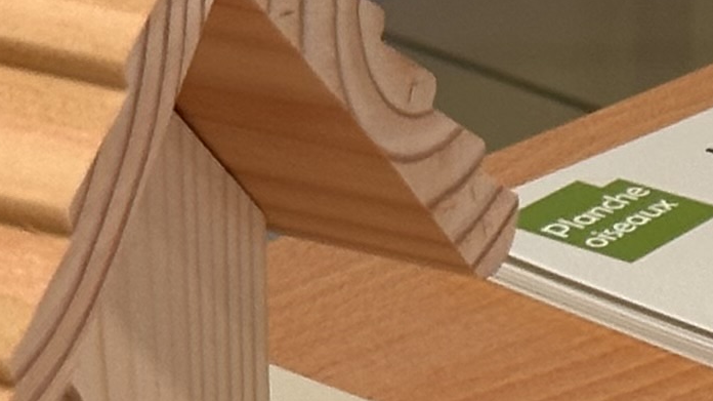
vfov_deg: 4.0
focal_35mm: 303
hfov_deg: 6.9
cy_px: 855
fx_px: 5727
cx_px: 1400
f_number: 1.78
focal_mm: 6.86
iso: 64
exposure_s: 1/50
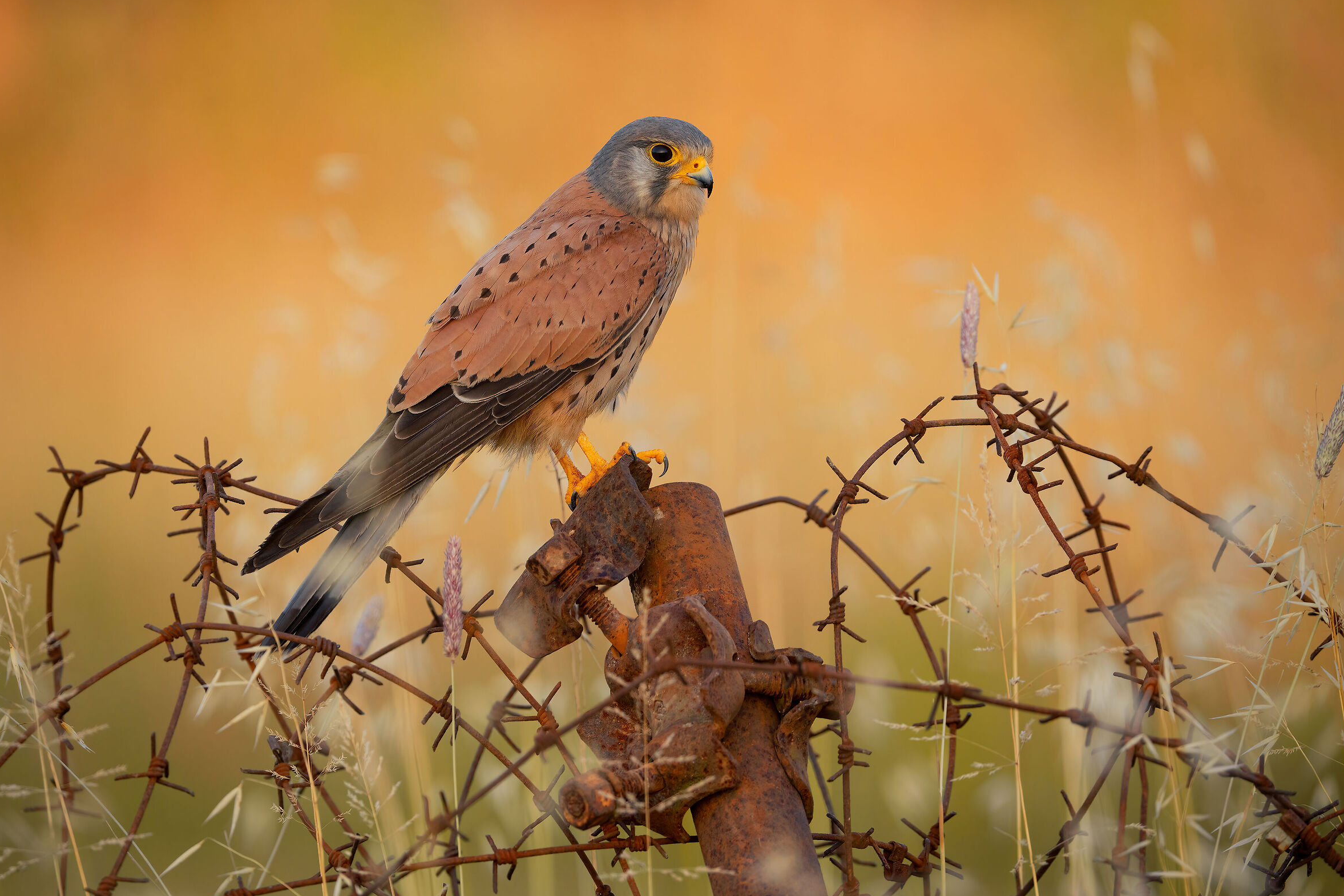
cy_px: 453
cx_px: 682
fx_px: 20121
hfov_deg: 3.8
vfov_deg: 2.6
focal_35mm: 539
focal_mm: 529
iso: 800
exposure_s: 1/400
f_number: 7.1
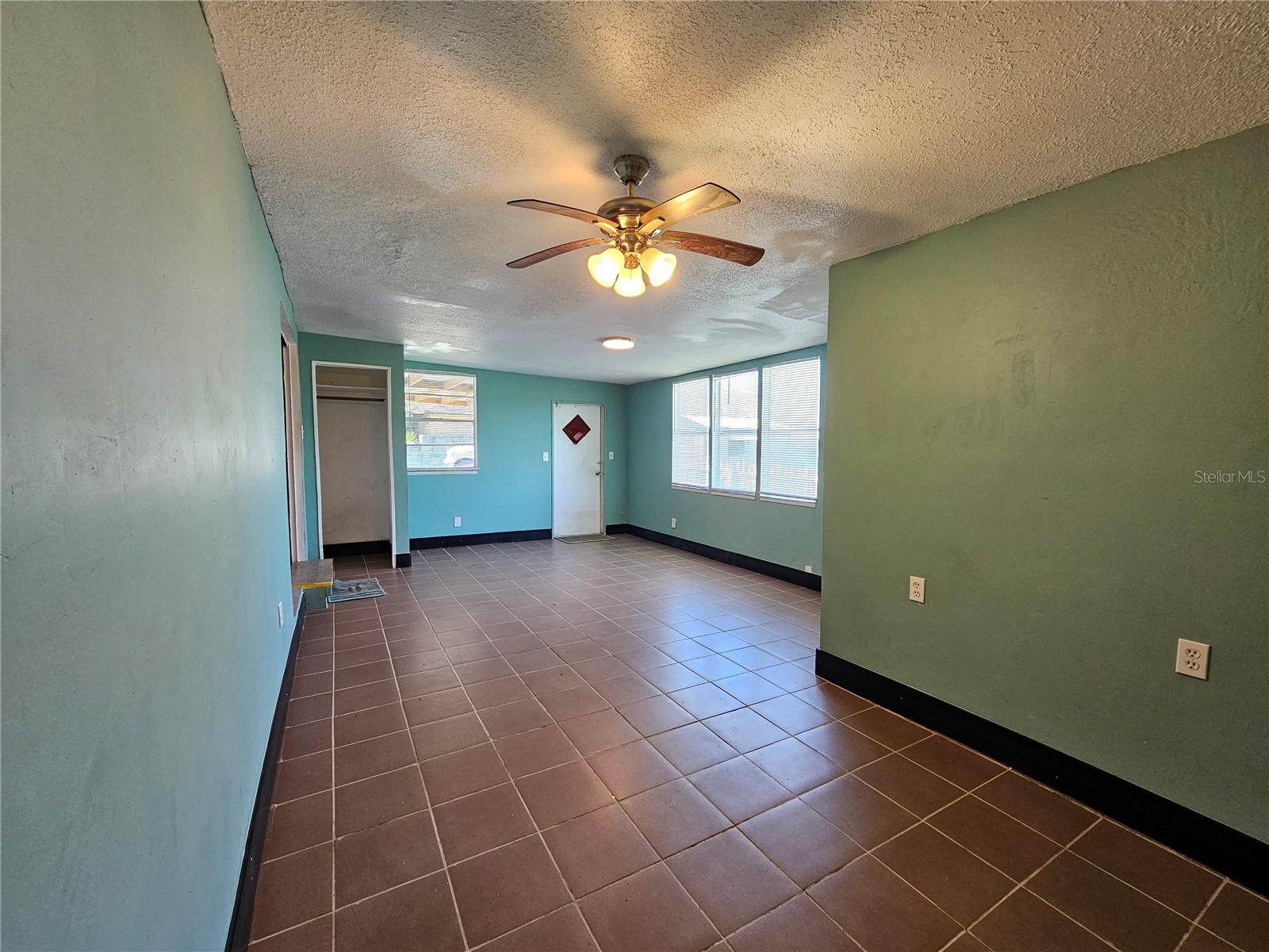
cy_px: 476
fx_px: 477
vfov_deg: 89.9
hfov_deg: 106.2
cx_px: 634
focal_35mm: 13
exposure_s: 1/60
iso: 125
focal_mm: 2.2
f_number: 2.2
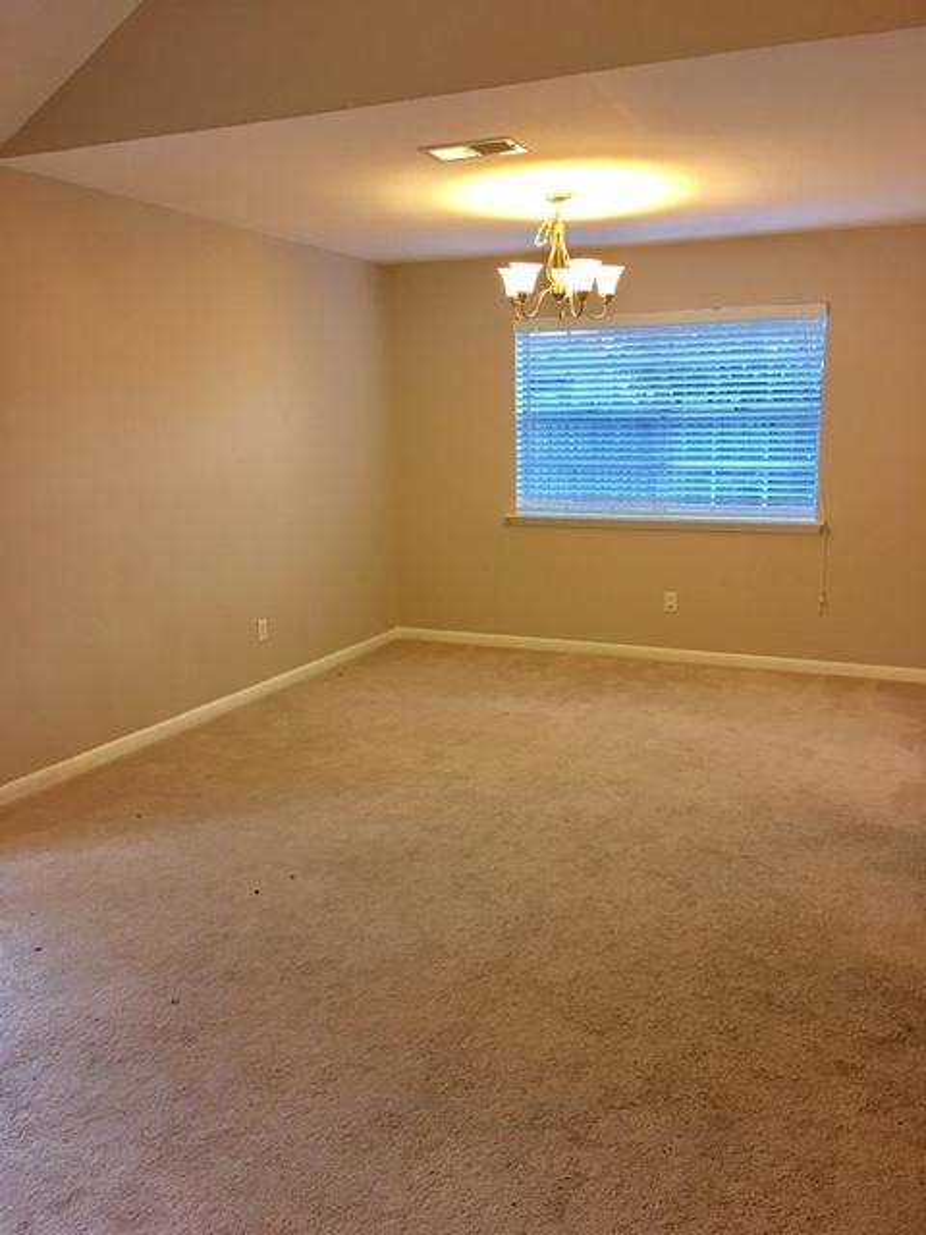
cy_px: 618
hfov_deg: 48.2
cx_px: 463
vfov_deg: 61.7
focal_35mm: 29
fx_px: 1034
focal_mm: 4.15
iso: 32
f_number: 2.2
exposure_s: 1/17
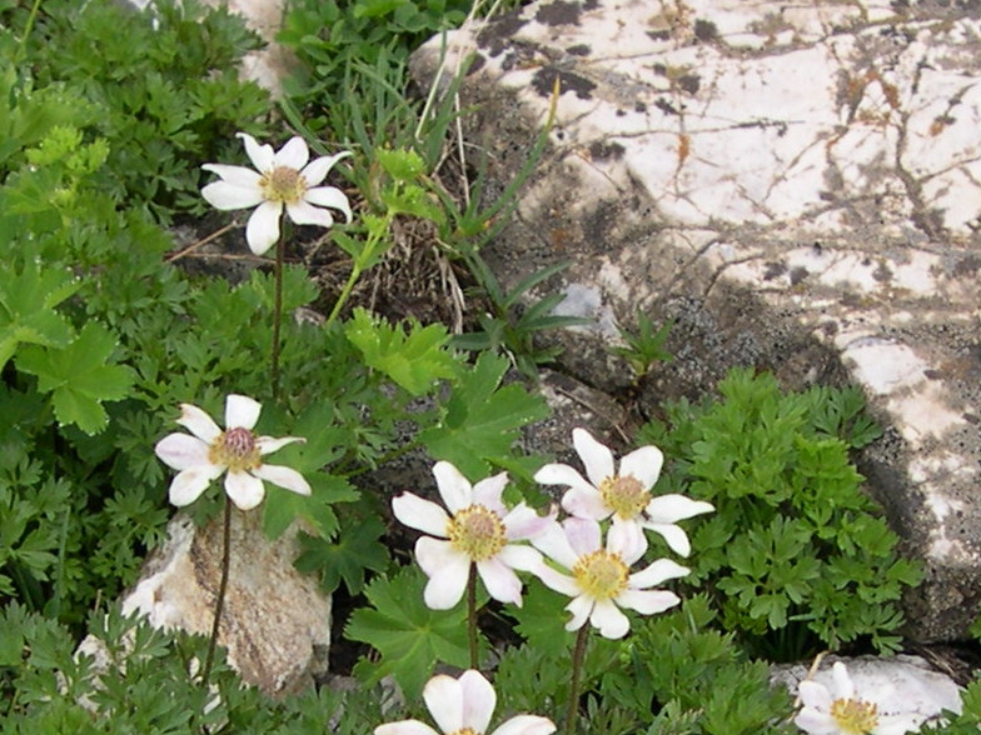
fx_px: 1785
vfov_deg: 22.9
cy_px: 603
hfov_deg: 30.5
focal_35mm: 63
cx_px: 634
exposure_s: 1/274
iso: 100
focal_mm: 8
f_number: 2.8
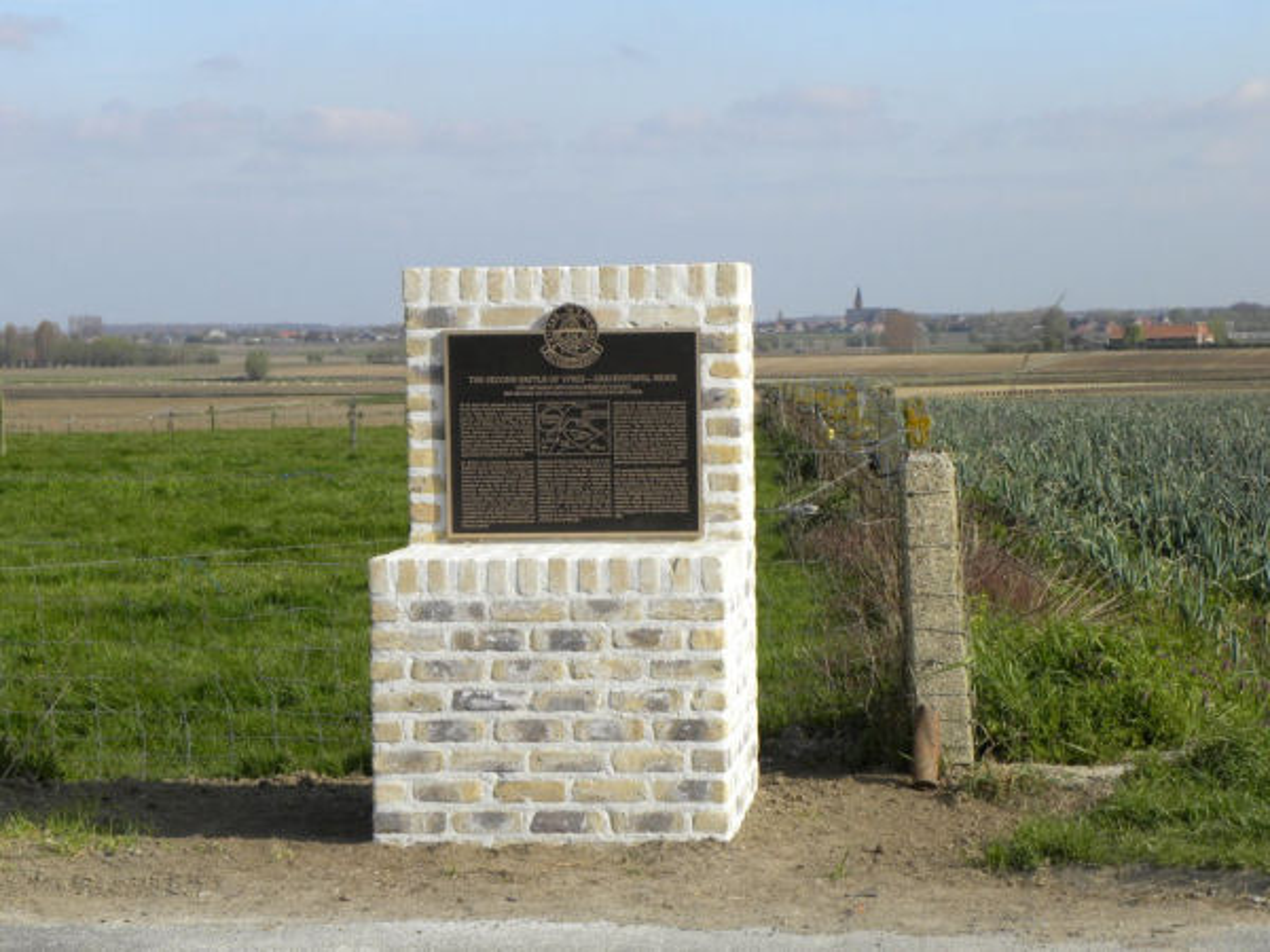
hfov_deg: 23.0
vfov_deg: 17.4
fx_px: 3119
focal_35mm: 85
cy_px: 476
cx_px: 635
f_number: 5.6
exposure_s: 1/264
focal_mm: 15.1
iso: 64
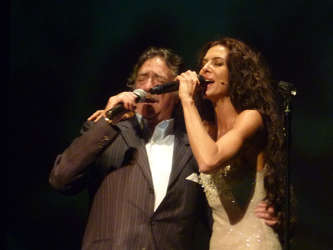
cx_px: 166
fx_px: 2174
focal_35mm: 226
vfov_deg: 6.6
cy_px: 125
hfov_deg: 8.8
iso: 400
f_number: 5.6
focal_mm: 20.6
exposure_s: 1/8
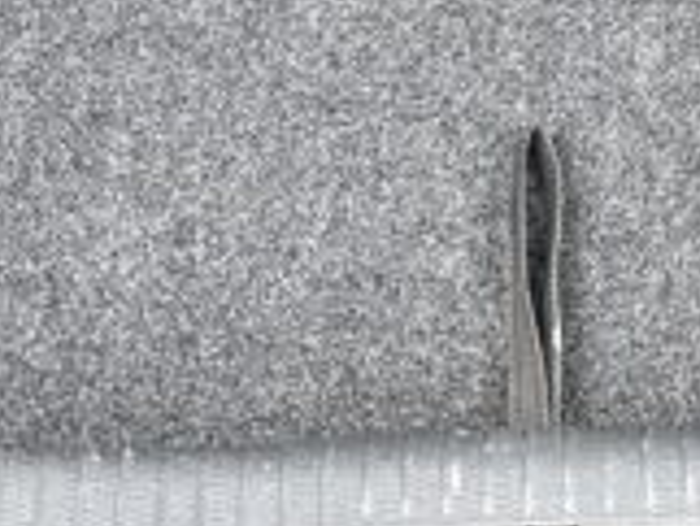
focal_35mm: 119
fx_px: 2408
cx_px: 548
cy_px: -735
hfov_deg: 16.4
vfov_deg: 10.7
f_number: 1.78
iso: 250
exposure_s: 1/115
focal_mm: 6.86
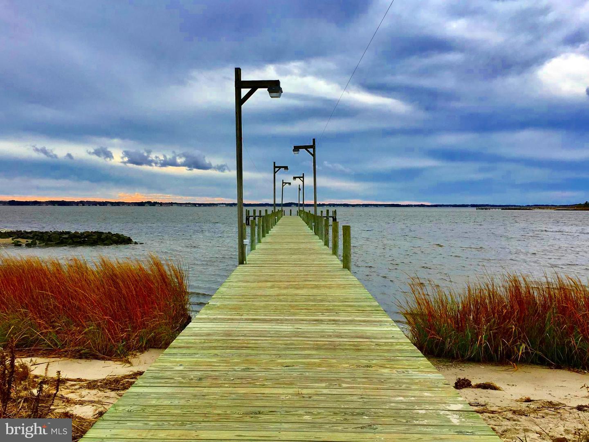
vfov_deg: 48.2
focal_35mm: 29
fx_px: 493
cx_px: 294
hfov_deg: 61.7
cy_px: 221
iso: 25
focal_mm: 4.15
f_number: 2.2
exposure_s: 1/974
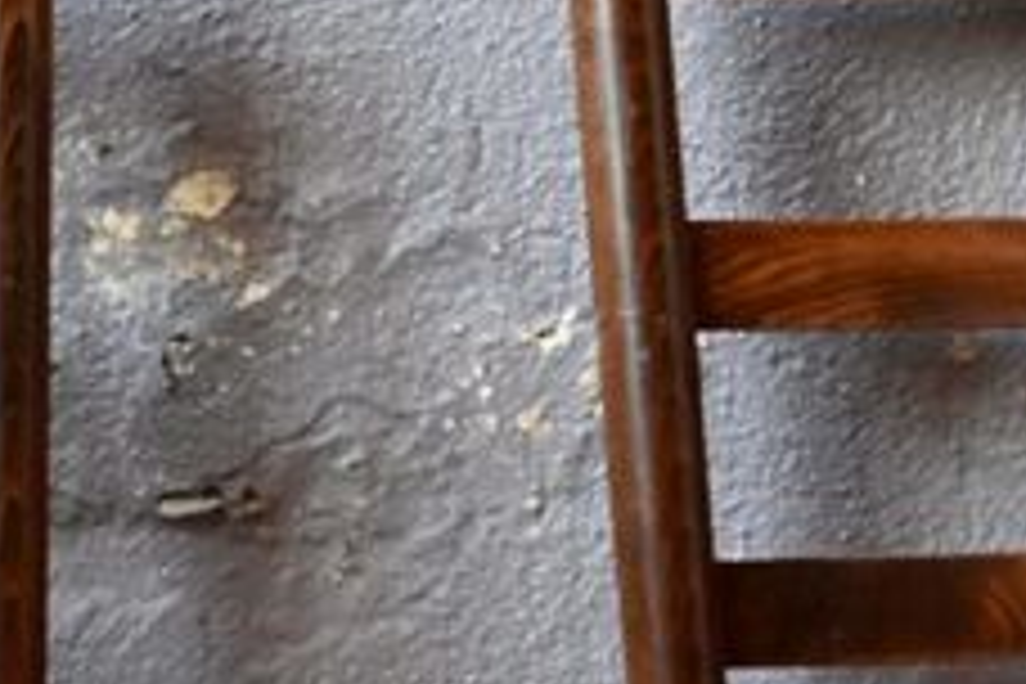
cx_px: 1044
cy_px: 986
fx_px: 5386
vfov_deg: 7.2
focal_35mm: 189
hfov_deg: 10.8
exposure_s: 1/50
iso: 1100
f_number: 4
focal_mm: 43
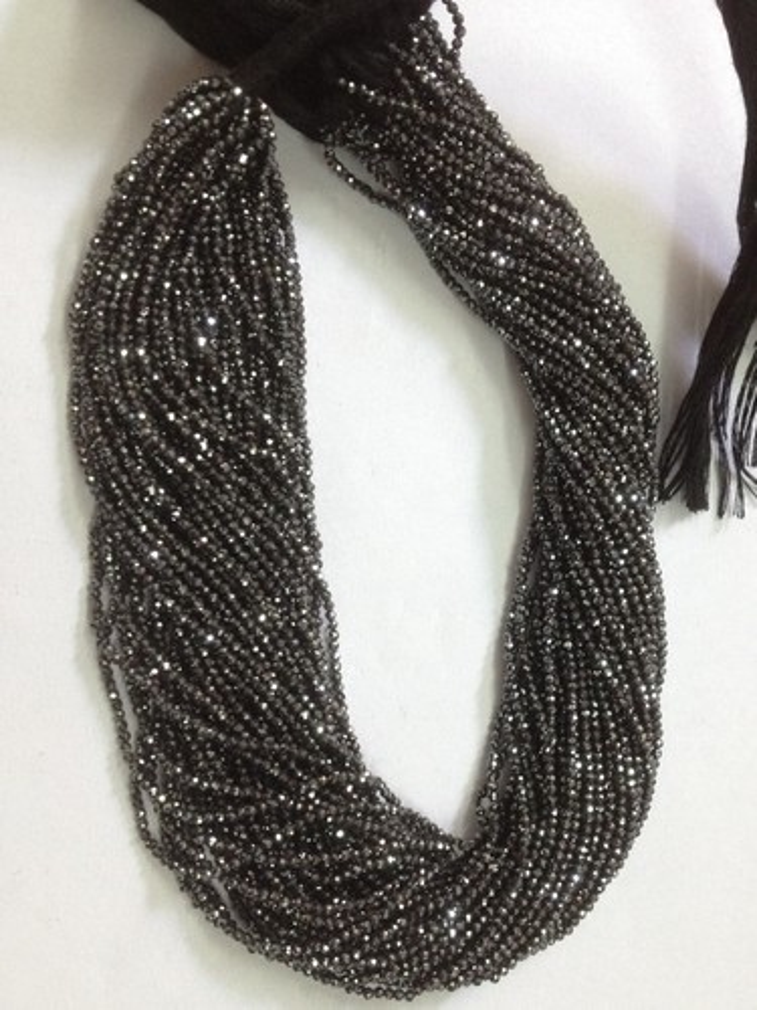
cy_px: 505
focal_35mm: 35
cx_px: 378
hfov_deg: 40.7
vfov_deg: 52.6
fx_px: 1021
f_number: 2.4
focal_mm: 4.28
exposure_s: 1/20
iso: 125
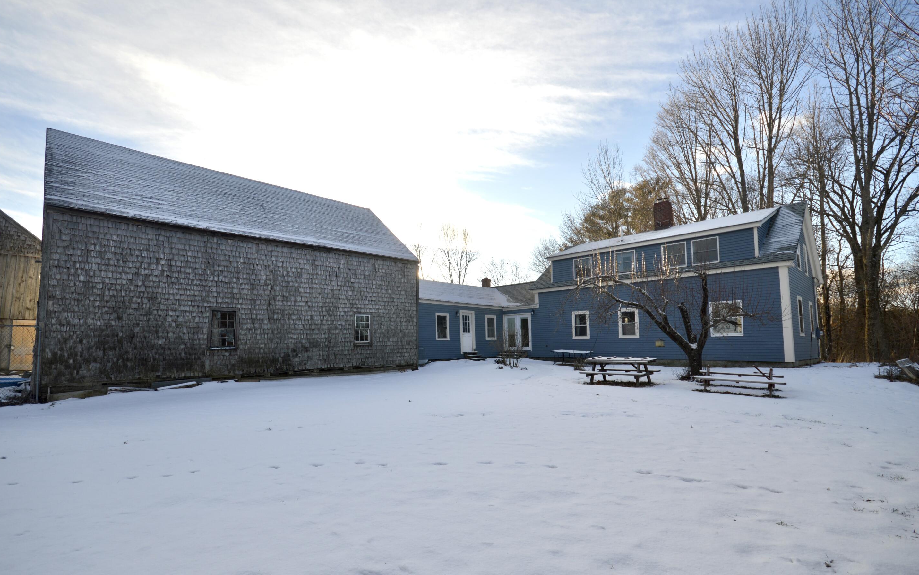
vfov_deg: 71.2
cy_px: 309
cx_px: 446
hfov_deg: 97.8
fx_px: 401
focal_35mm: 16
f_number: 7.1
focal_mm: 10
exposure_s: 1/200
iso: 100
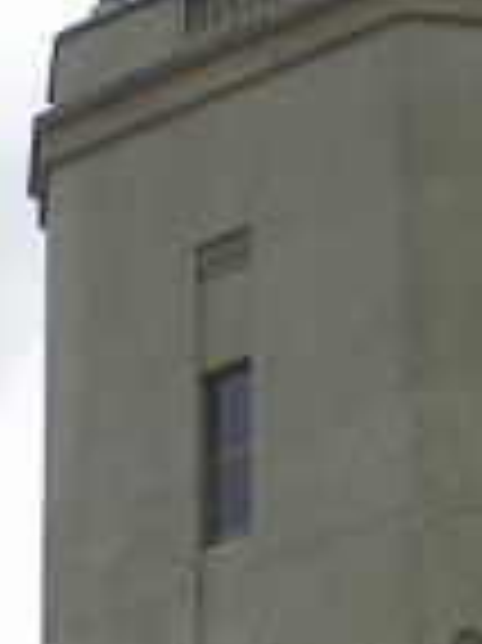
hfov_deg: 5.1
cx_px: 261
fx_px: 5411
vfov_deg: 6.7
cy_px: 860
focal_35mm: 291
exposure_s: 1/200
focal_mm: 8
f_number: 6.3
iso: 50
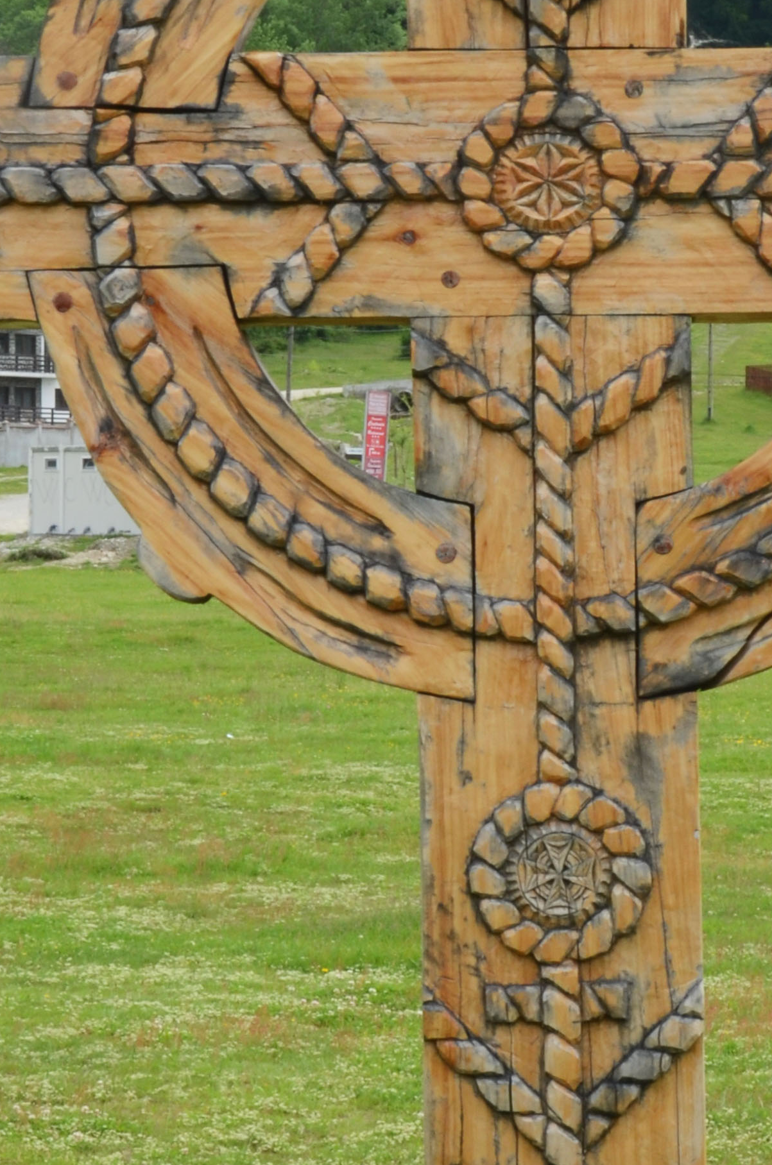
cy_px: 387
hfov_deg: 11.9
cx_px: 540
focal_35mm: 114
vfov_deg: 17.9
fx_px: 3683
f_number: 14
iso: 250
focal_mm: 28
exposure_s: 1/80
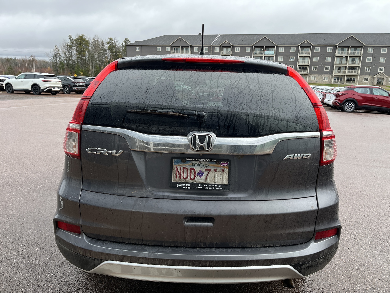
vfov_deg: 53.1
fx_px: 293
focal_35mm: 26
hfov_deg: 67.3
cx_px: 195
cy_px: 146
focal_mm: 5.1
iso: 50
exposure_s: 1/315
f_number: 1.6
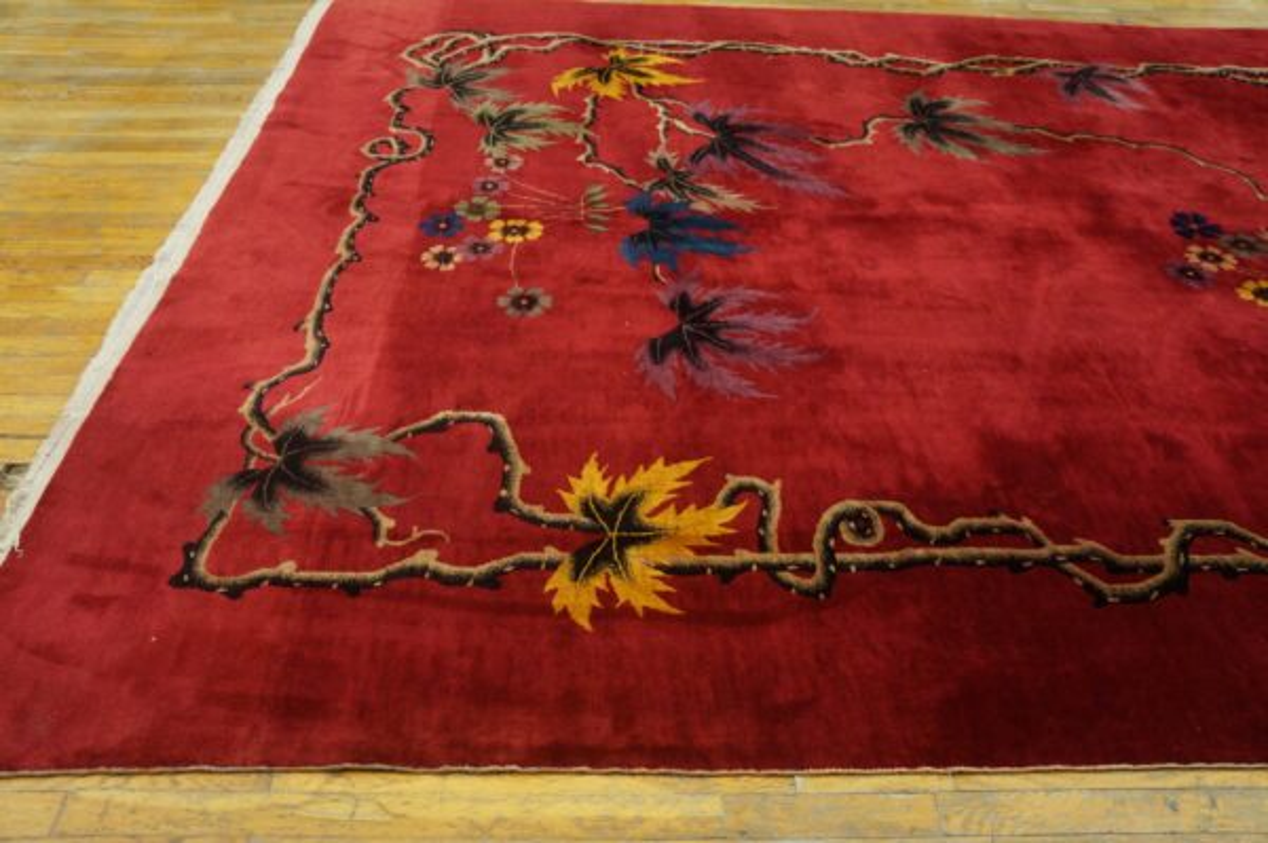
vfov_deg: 43.5
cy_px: 422
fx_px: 1056
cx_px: 634
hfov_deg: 62.0
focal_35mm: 30
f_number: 4
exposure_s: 1/60
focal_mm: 20
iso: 1600
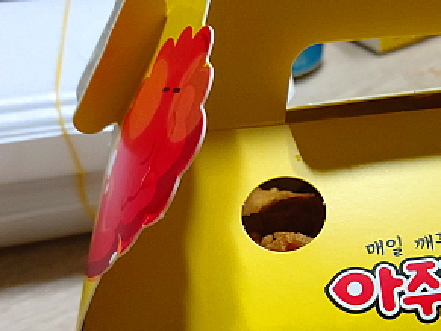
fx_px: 700
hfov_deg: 32.7
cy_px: 278
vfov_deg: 25.9
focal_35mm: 55
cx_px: 418
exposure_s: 1/30
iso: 200
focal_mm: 4.58
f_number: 2
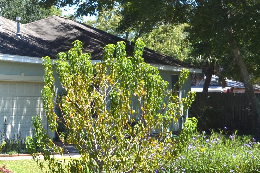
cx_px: -73
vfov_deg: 11.8
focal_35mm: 116
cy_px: 89
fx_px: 837
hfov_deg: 16.7
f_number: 5.6
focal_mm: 26
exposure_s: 1/250
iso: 100
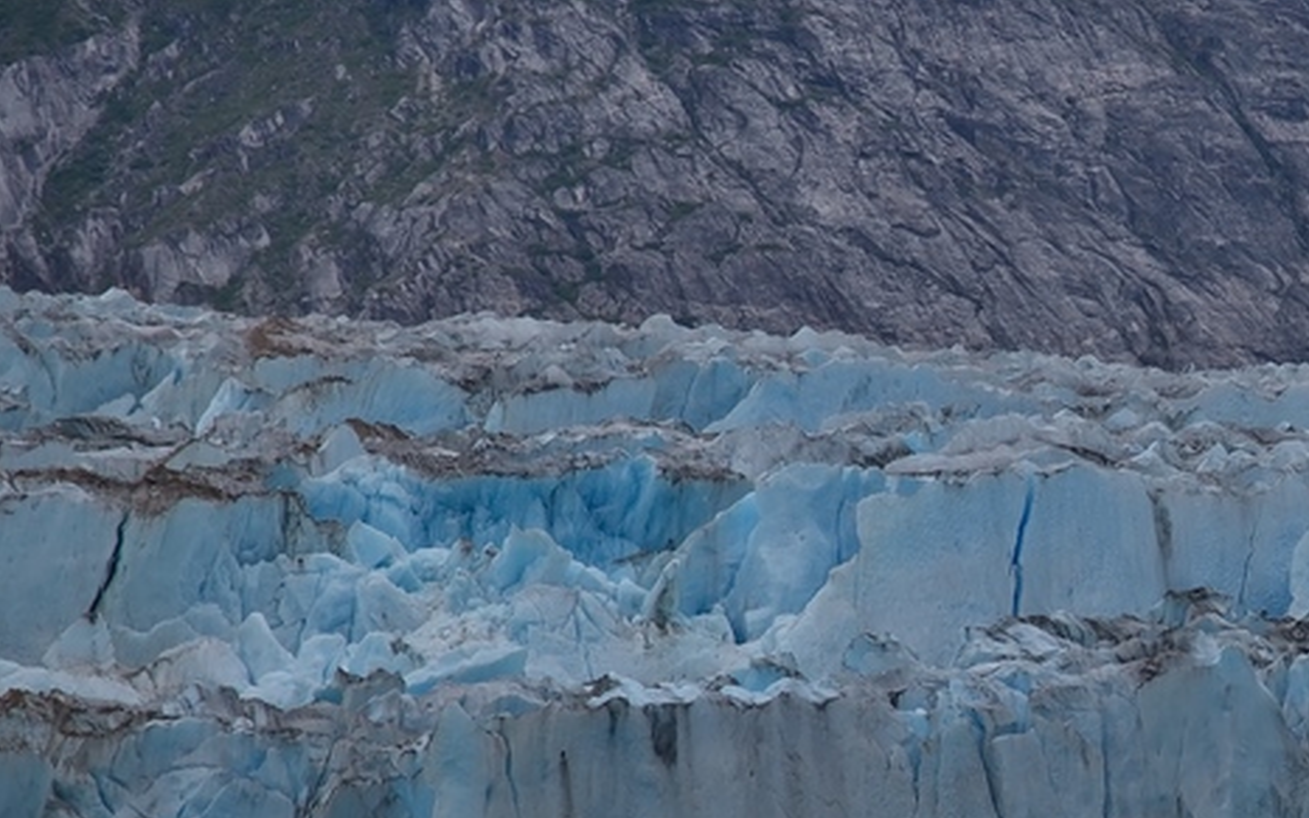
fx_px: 11984
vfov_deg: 3.9
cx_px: 1365
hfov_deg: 6.2
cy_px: 613
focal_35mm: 336
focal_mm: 120
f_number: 5
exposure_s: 1/250
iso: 100
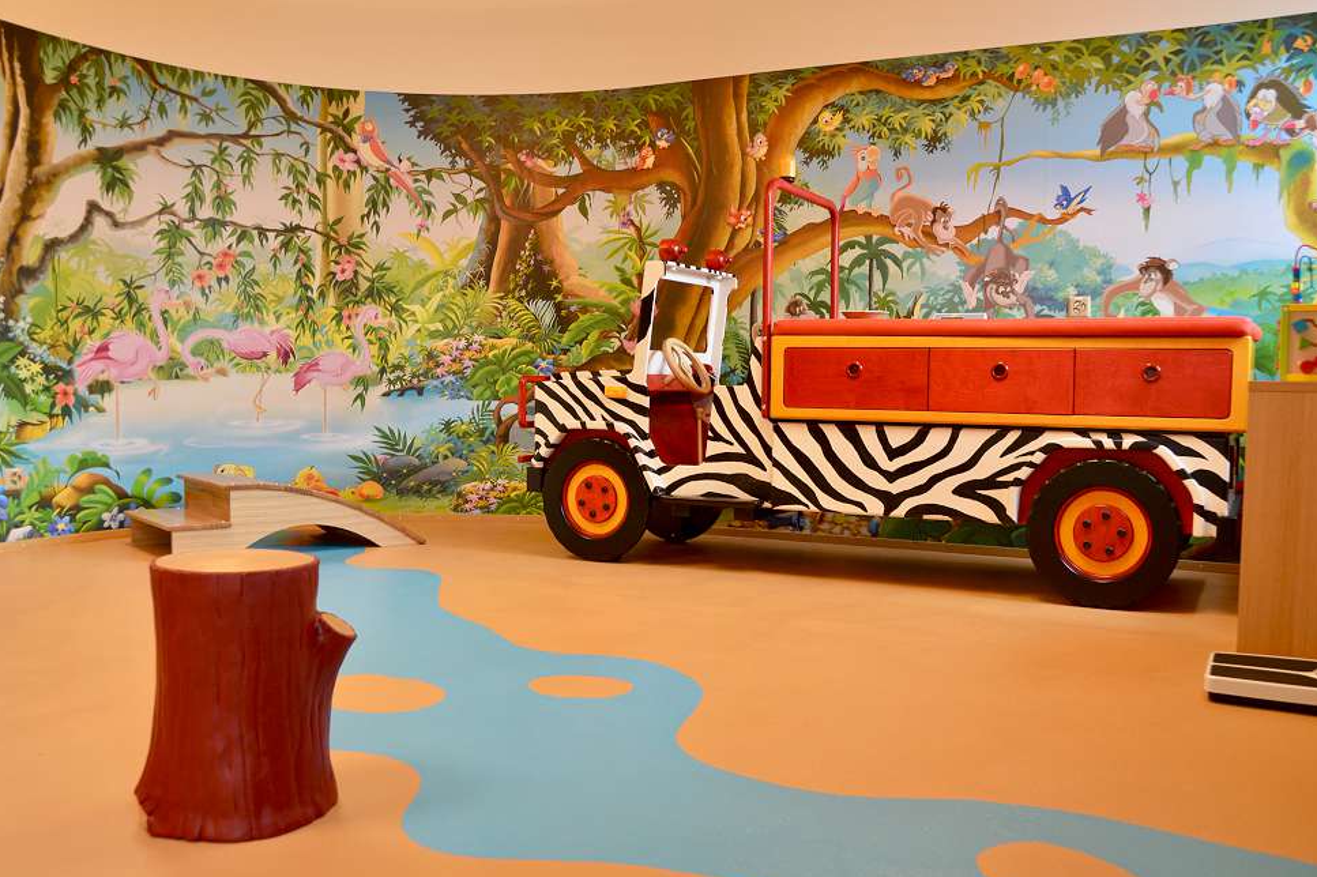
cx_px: 654
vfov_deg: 42.3
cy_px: 449
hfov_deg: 60.3
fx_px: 1134
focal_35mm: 31
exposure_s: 1/80
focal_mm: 20
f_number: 4.5
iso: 400
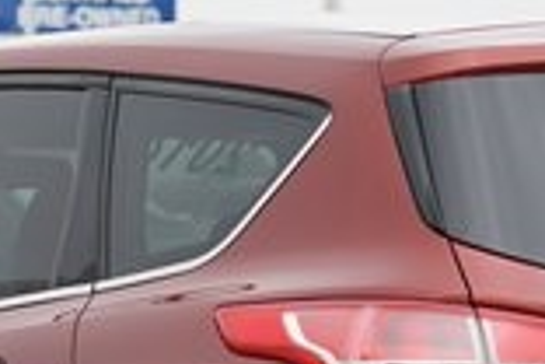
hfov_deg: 7.0
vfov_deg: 4.6
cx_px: 276
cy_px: 492
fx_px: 4481
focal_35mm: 296
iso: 125
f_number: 4
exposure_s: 1/80
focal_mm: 72
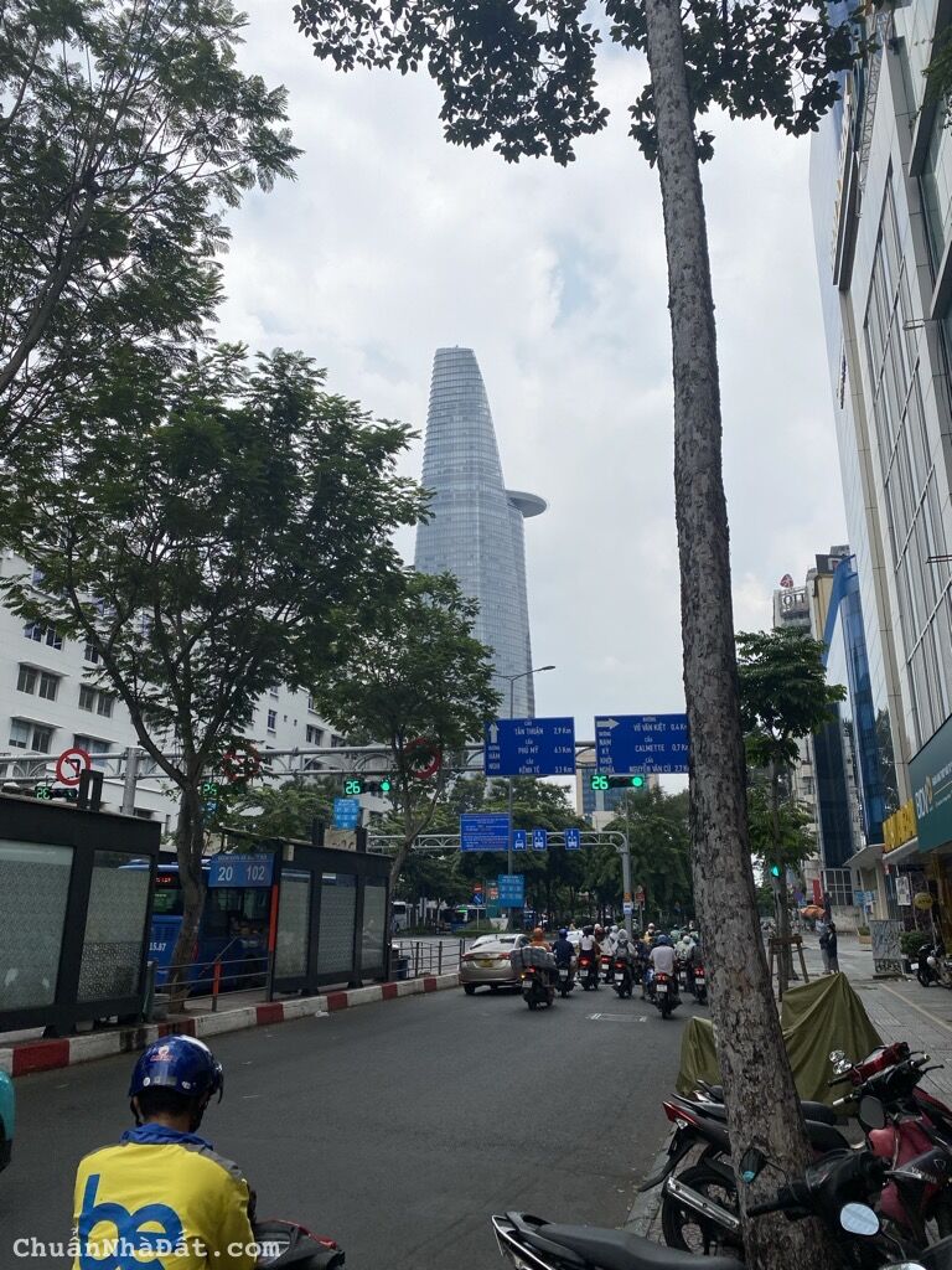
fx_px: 953
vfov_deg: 67.3
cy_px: 635
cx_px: 476
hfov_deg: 53.1
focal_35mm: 26
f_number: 1.8
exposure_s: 1/2817
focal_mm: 4.25
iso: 32
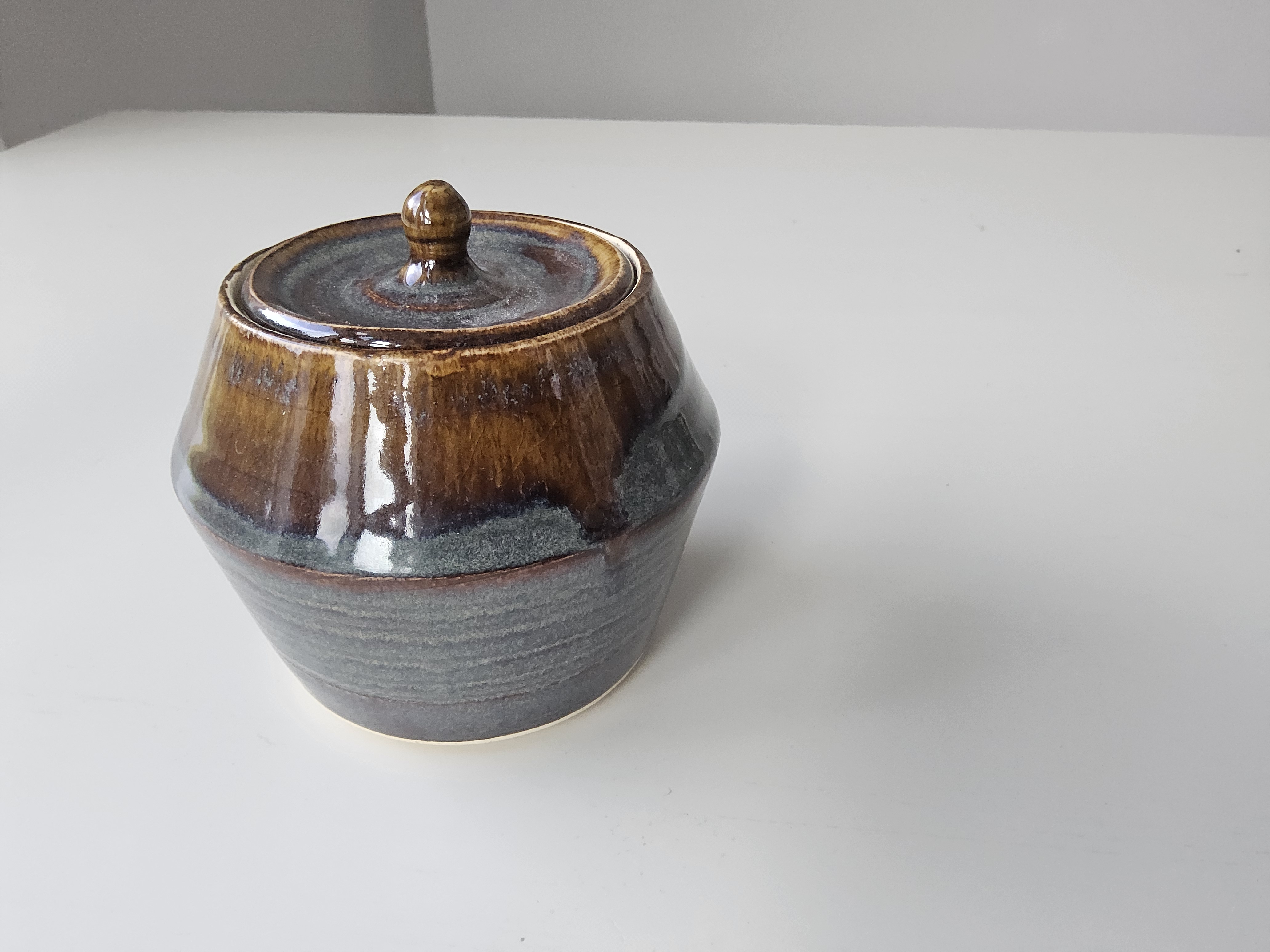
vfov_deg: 58.9
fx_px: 844
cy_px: 476
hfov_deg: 73.9
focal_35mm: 23
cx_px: 635
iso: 1000
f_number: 2
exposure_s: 1/120
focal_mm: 3.08
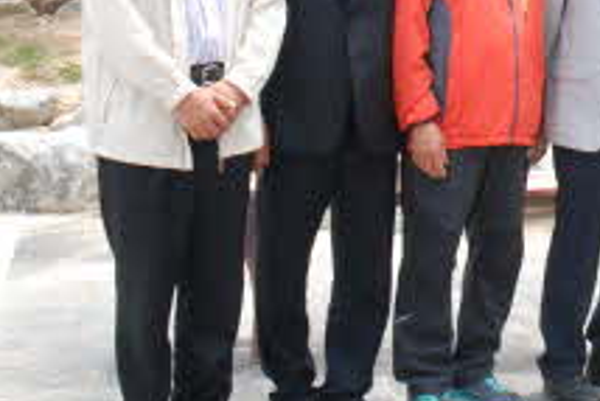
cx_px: 793
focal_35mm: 133
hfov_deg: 14.7
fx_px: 2212
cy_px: -73
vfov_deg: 10.2
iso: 200
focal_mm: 27
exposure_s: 1/60
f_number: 11
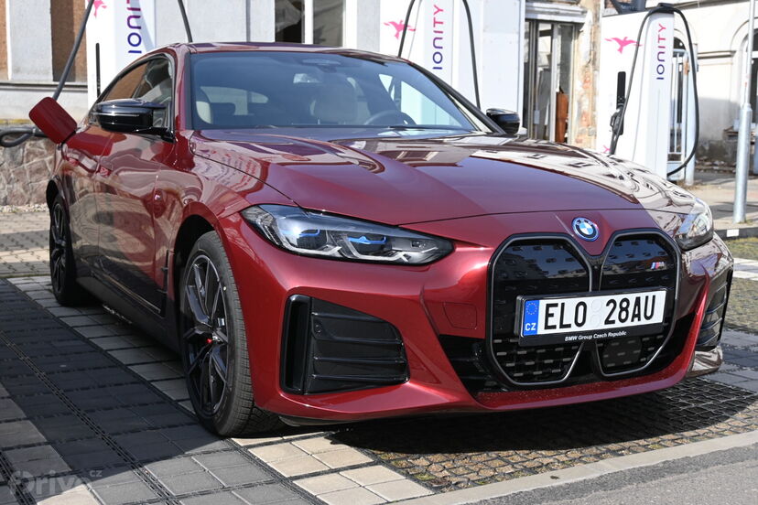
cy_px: 252
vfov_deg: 29.9
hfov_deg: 43.6
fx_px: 947
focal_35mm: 45
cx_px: 379
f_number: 5.6
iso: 100
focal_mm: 30
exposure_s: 1/250
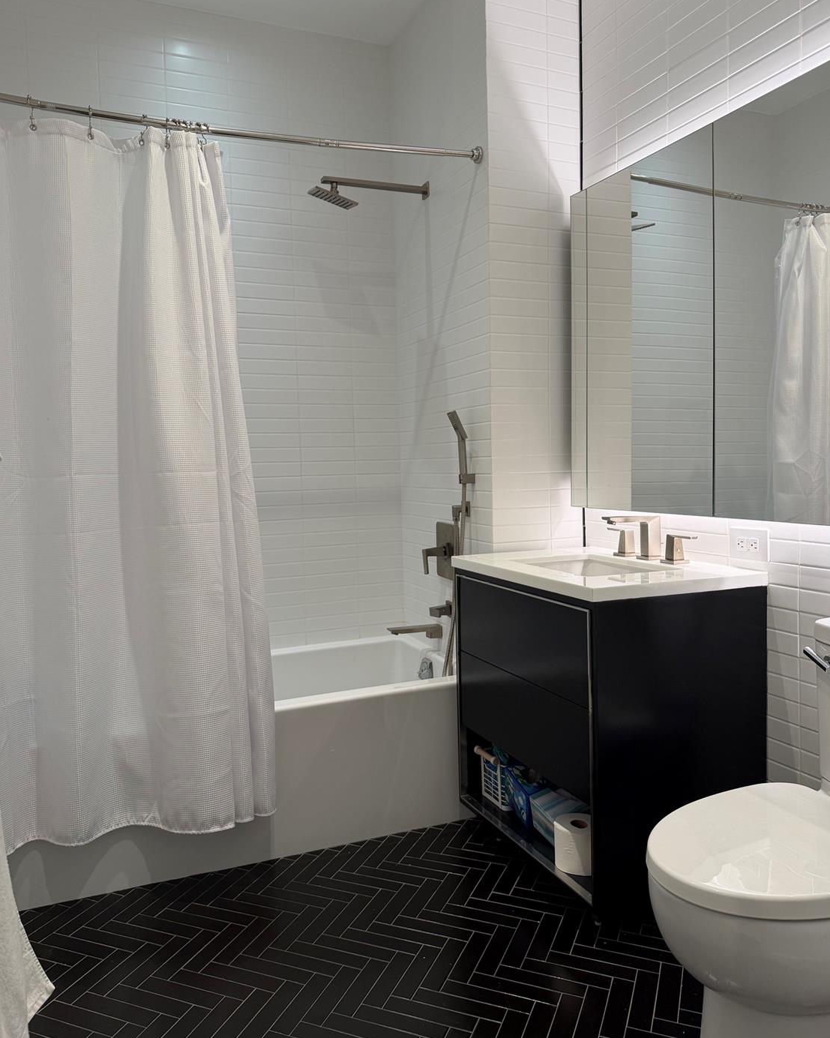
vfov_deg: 66.0
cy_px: 500
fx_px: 798
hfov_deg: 54.9
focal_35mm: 26
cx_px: 407
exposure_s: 1/120
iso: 125
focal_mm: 6.76
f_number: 1.78
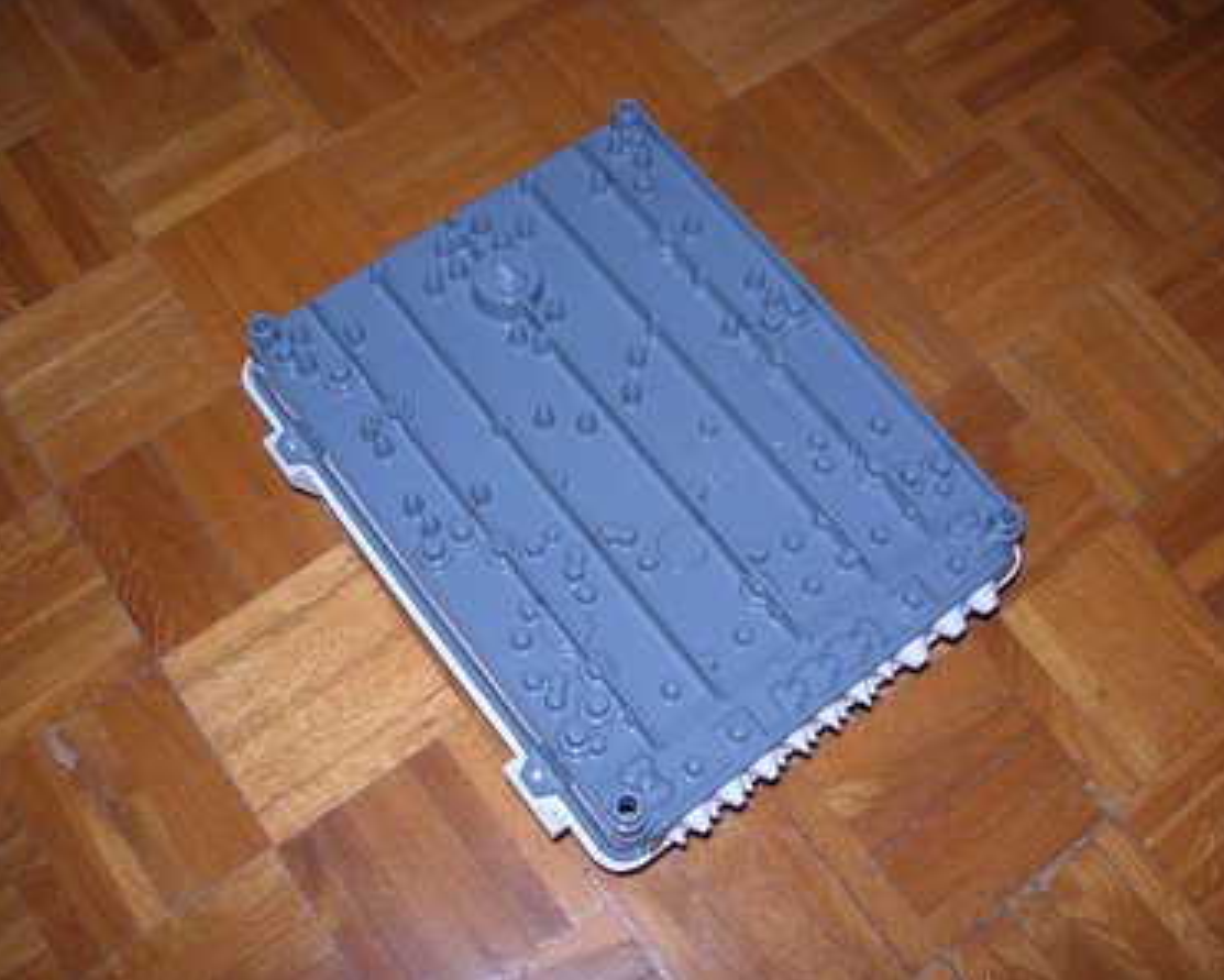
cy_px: 488
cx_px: 633
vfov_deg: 37.4
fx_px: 1449
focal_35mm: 40
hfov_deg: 45.8
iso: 64
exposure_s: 1/60.1
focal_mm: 7.8
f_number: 2.8
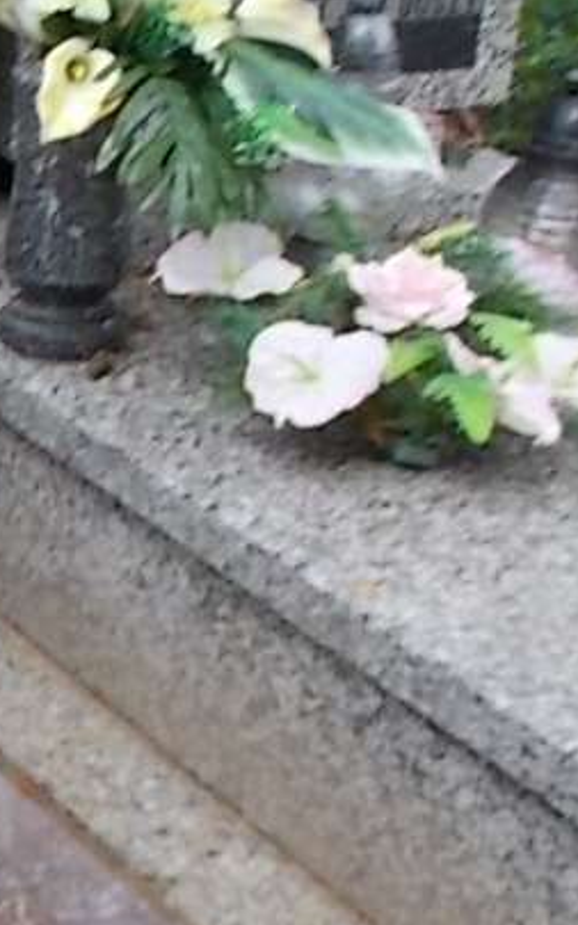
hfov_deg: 10.6
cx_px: -729
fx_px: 2748
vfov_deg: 19.1
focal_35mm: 109
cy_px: 525
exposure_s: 1/80
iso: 80
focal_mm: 4.6
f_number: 3.2
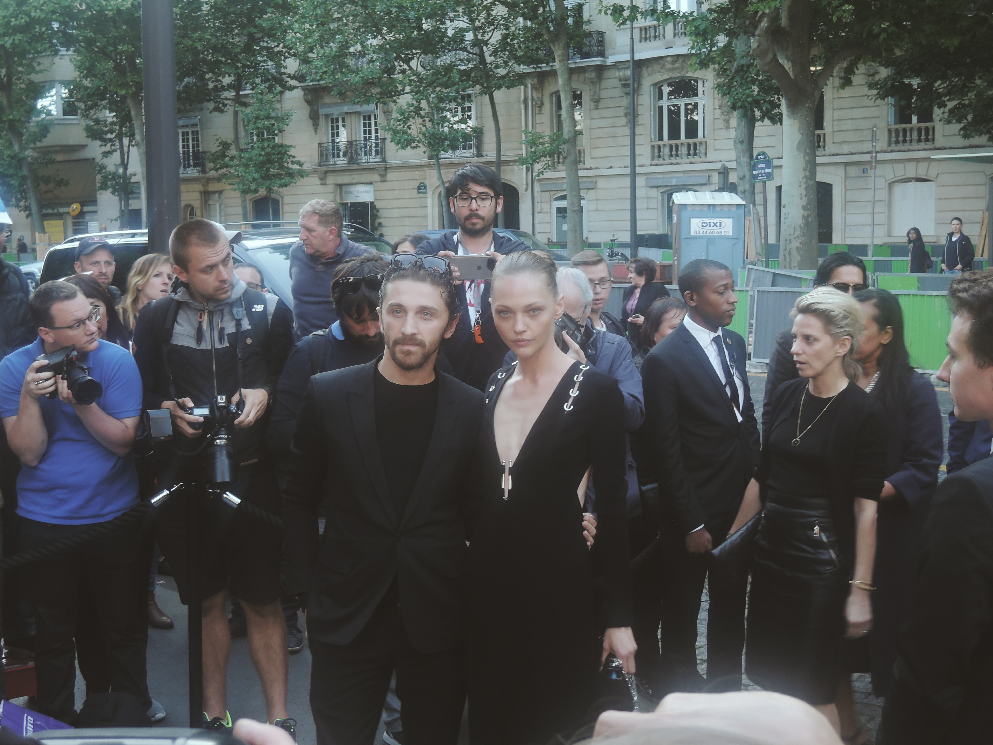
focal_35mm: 45
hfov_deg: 42.1
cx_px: 496
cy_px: 372
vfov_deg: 32.2
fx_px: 1291
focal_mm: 9.6
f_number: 3.4
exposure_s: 1/30
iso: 110
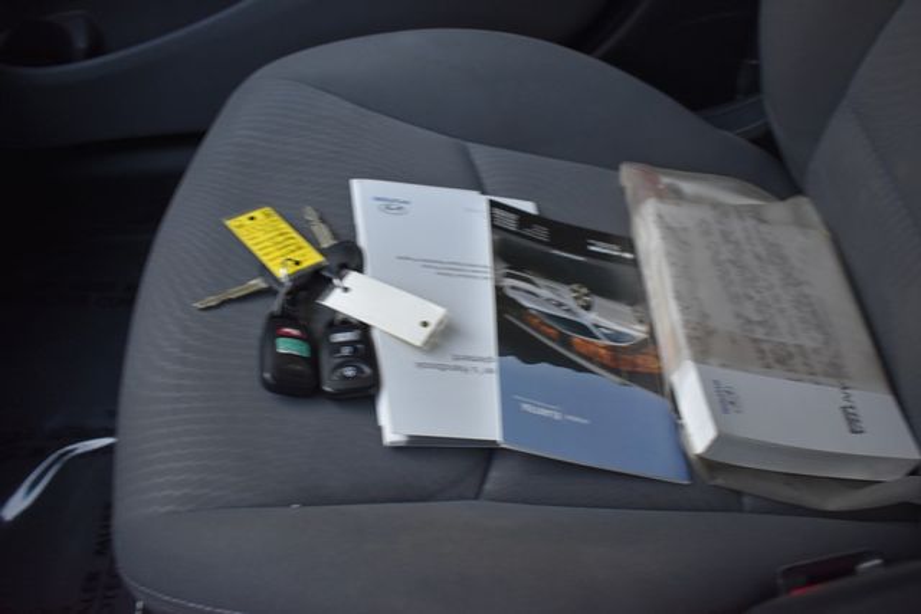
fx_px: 844
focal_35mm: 33
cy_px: 307
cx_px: 460
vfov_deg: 40.0
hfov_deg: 57.2
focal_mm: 22
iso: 800
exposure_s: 1/250
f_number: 3.8
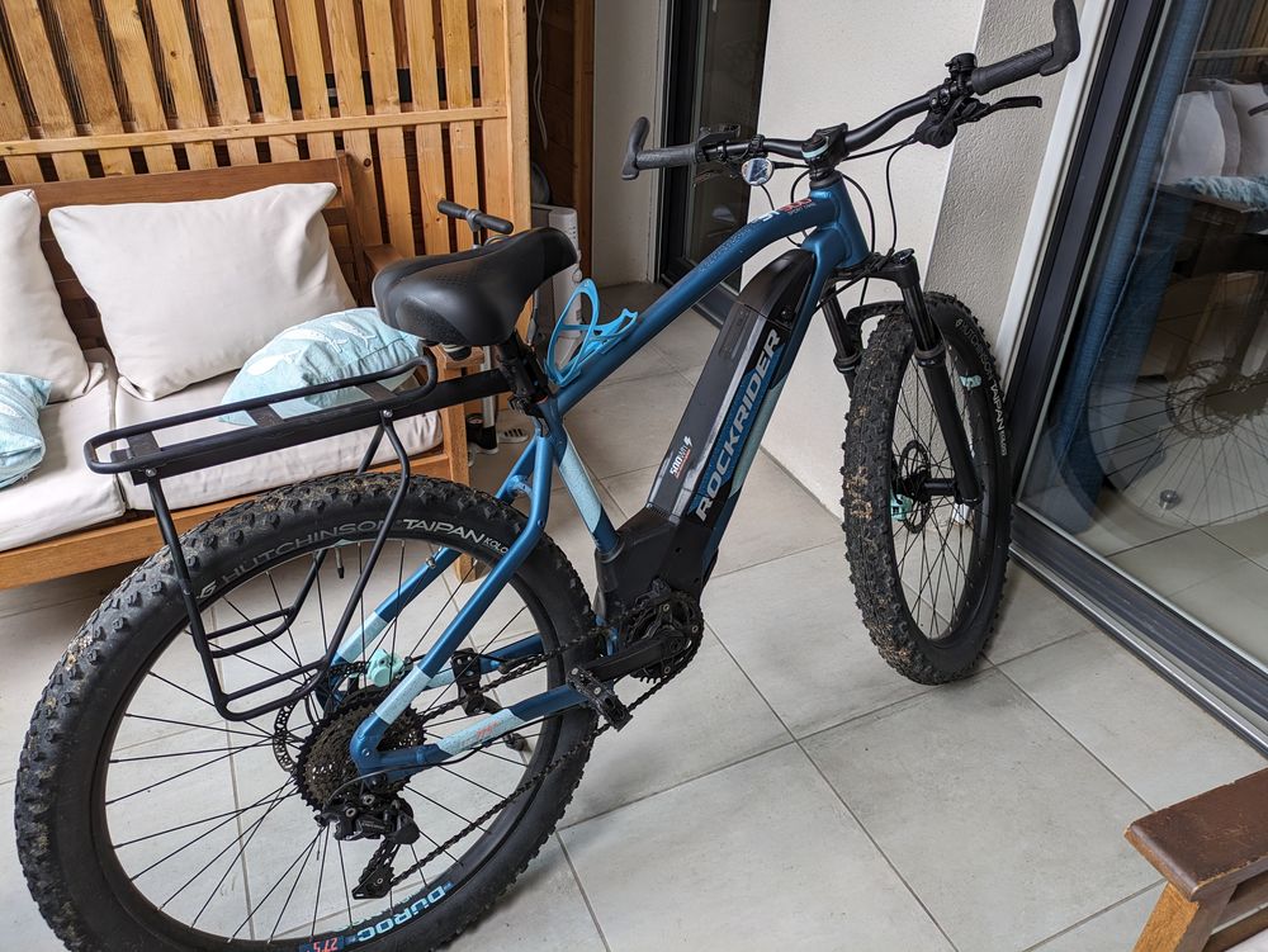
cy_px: 476
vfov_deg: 54.9
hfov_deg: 69.4
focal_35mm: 25
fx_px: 916
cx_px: 634
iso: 56
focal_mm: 5.43
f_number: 1.89
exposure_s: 1/100
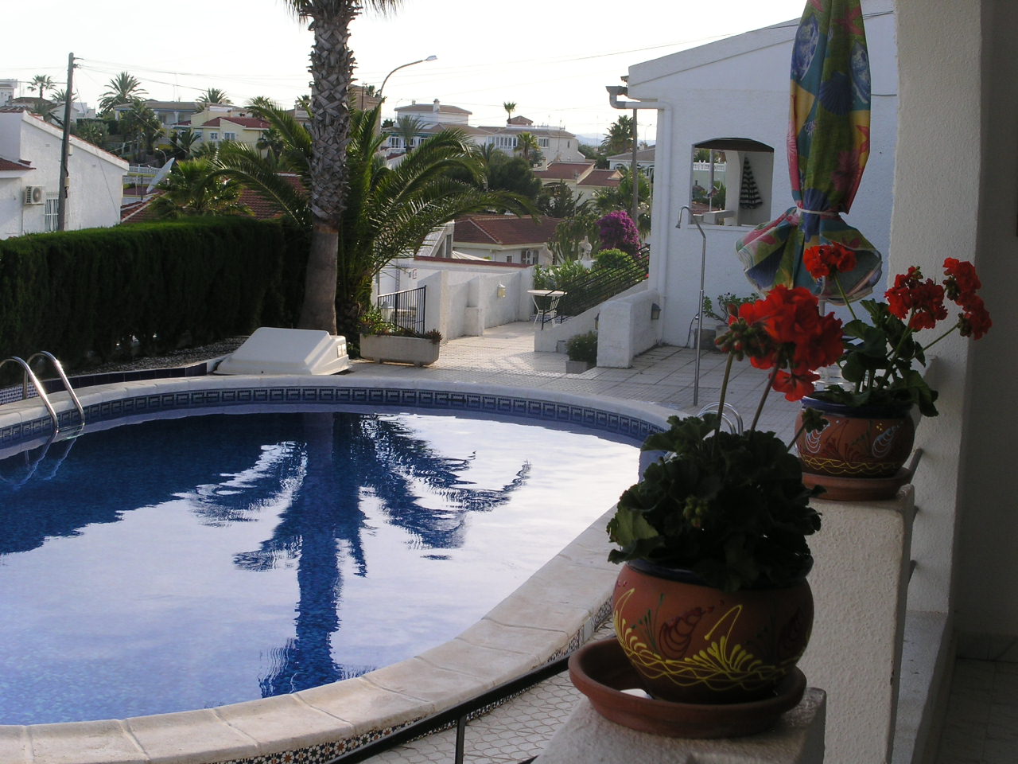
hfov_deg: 32.2
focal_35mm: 60
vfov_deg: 24.4
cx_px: 509
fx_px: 1765
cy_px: 382
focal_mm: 12.5
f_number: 6.7
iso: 100
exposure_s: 1/180
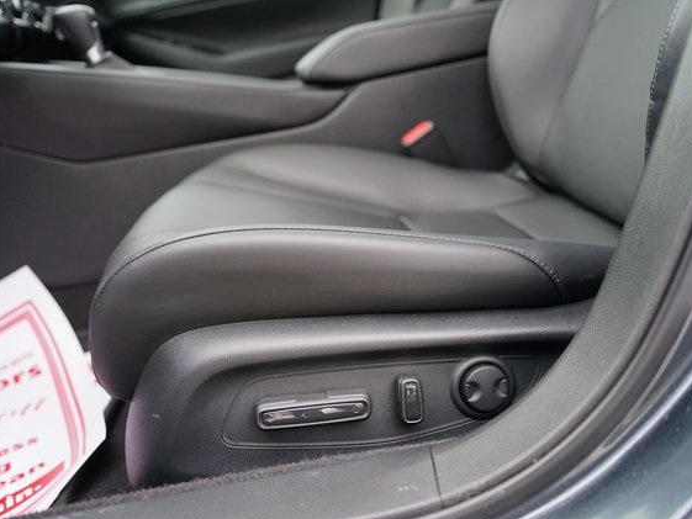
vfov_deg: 41.8
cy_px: 262
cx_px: 352
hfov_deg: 53.9
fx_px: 680
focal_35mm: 34
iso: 1600
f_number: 3.5
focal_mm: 31
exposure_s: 1/160
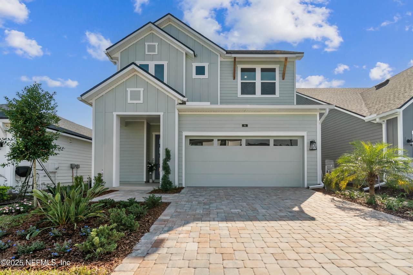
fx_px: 172
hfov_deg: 100.4
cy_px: 138
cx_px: 206
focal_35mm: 15
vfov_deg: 77.3
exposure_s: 1/250
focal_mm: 10
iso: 100
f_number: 7.1
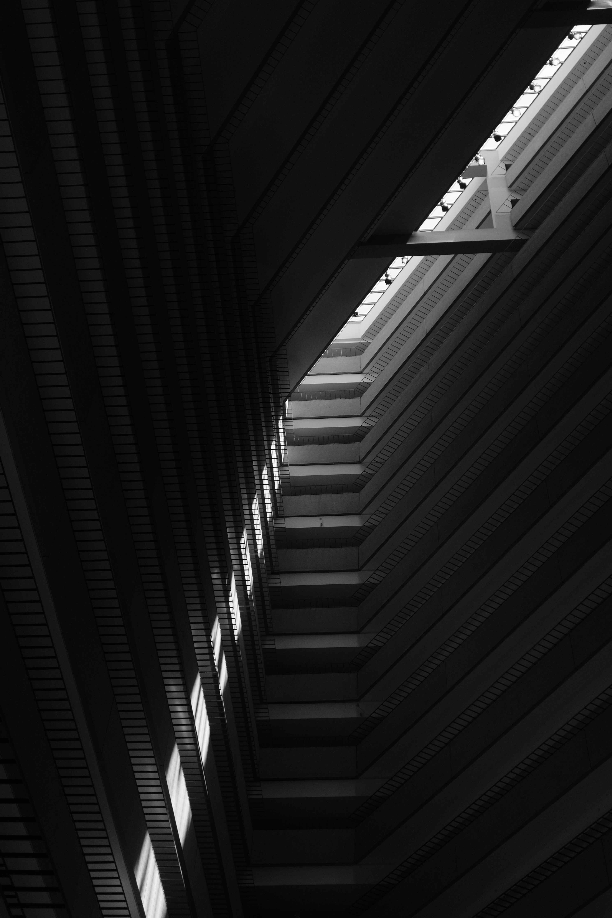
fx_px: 1275
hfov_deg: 27.0
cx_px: 329
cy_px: 446
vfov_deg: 39.6
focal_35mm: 50
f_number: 2.8
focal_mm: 27
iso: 400
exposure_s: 1/950
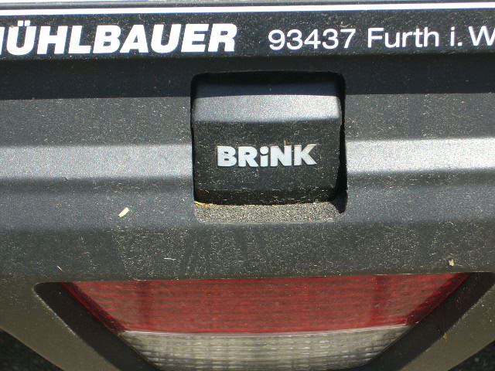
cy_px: 186
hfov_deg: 19.1
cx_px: 248
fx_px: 1473
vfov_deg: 14.4
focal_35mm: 103
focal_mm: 17
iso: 80
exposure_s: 1/200
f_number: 4.9
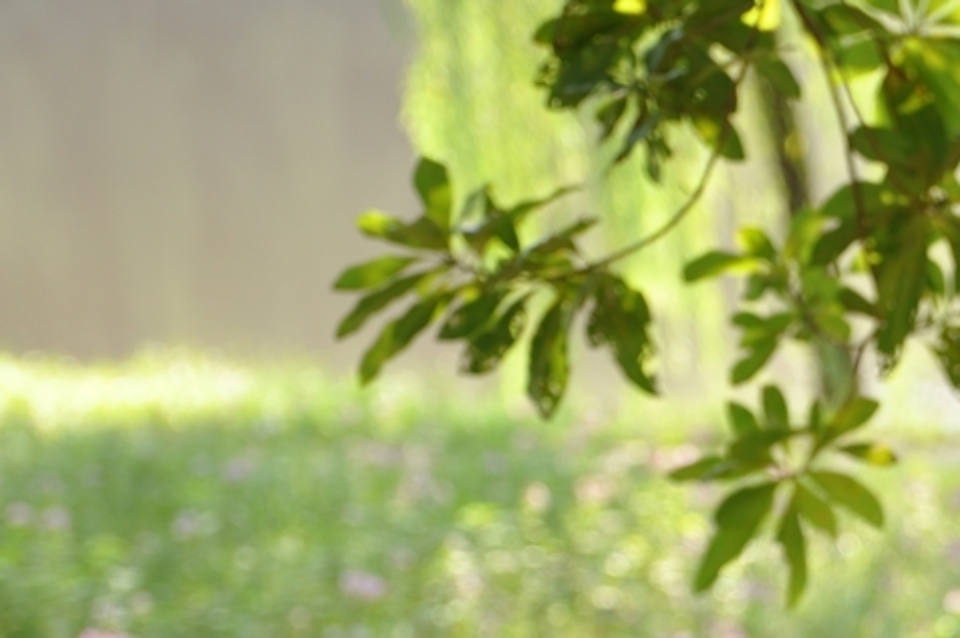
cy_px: 604
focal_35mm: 161
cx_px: 869
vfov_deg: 8.5
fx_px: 4289
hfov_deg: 12.7
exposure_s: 1/320
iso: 200
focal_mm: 50
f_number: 2.8
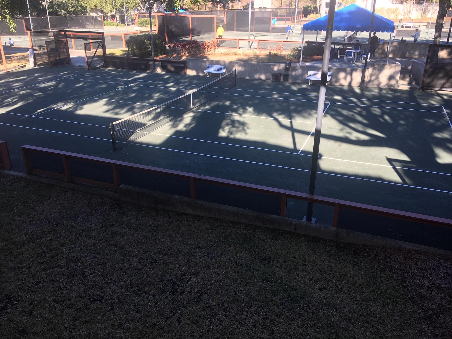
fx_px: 379
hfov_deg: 61.7
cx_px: 226
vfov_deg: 48.2
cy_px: 170
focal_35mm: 29
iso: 25
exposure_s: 1/243
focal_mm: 4.15
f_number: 2.2
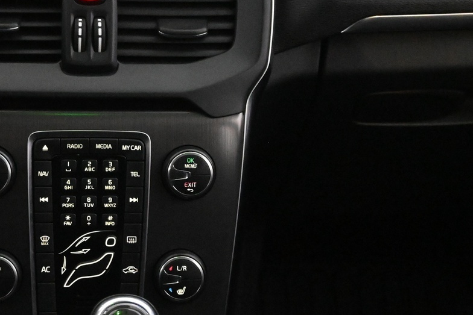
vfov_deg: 14.7
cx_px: 93
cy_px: 89
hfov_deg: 21.6
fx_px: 1222
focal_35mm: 93
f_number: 4.8
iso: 10000
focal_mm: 30
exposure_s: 1/50
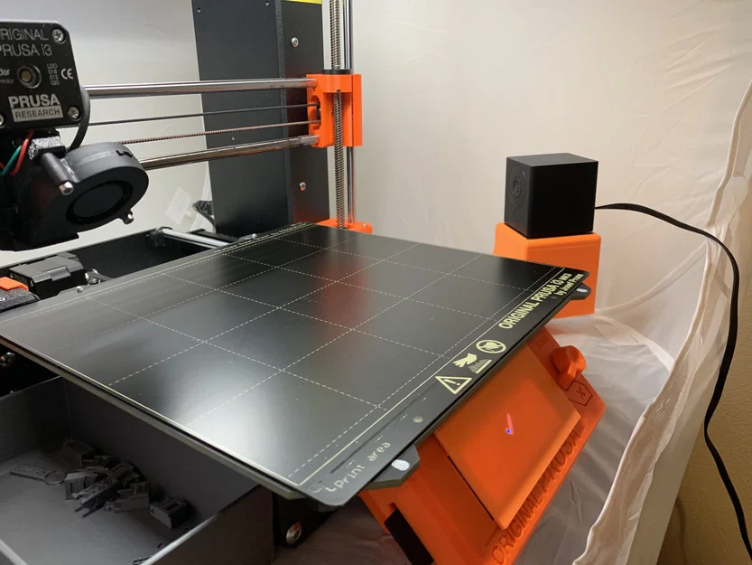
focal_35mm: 26
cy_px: 282
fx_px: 565
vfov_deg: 53.1
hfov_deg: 67.3
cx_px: 376
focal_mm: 4.25
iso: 125
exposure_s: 1/60
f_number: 1.8
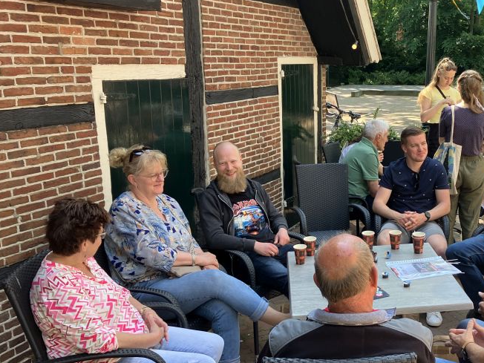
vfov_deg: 32.8
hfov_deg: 41.9
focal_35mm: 44
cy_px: 209
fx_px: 615
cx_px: 349
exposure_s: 1/148
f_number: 1.8
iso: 32
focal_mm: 3.99
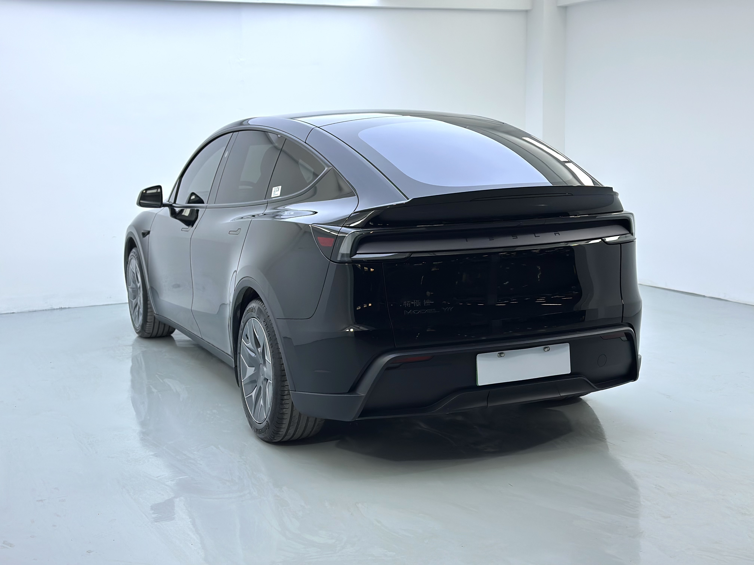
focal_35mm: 48
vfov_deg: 30.3
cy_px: 282
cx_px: 377
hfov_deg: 39.7
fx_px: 1046
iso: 80
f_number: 1.78
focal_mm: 6.86
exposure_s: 1/354
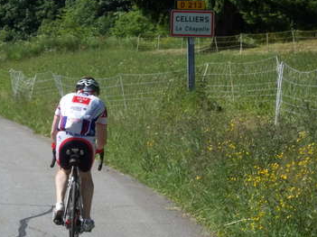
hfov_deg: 9.1
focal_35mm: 217
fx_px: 1987
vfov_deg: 6.8
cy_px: 139
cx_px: 77
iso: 140
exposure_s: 1/500
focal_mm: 17.9
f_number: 6.3
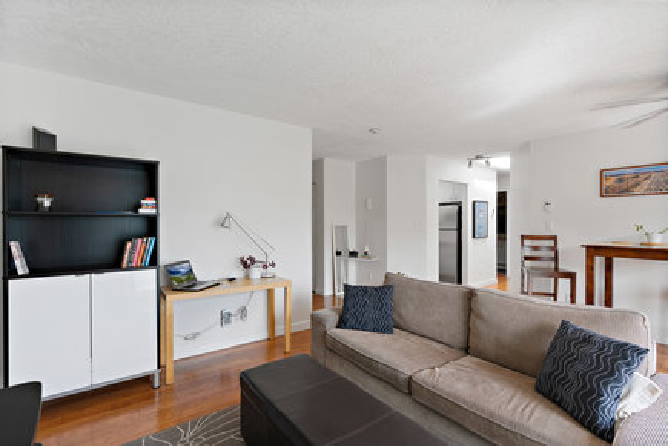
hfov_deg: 96.7
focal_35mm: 16
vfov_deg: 73.7
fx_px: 297
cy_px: 223
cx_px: 334
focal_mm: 16
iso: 320
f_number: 7.1
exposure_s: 1/20
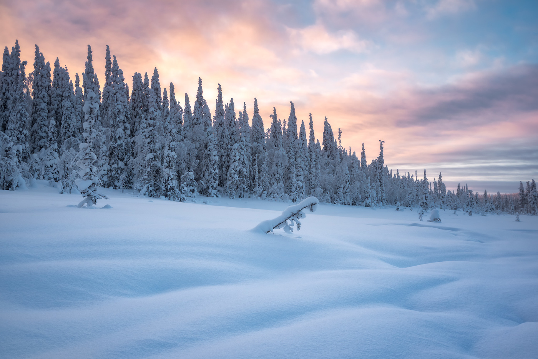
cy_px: 180
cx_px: 269
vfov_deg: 37.9
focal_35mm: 35
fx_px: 523
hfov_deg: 54.4
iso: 320
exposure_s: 1/250
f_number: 9
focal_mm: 35
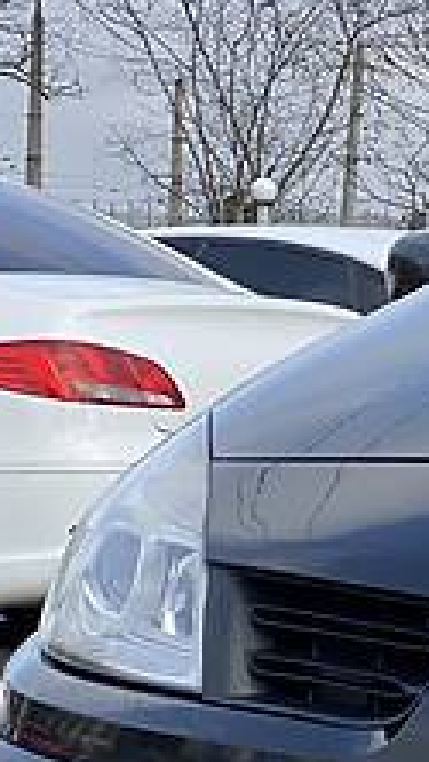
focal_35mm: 204
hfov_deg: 5.7
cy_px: 566
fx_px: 4122
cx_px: 1109
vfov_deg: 10.5
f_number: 2
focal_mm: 6
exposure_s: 1/657
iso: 20
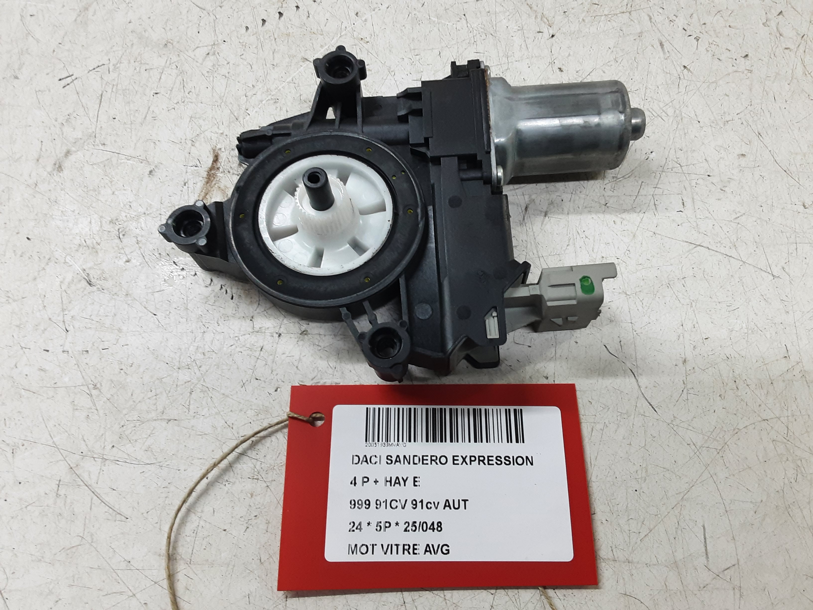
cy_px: 305
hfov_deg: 65.3
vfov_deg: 51.4
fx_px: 634
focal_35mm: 27
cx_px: 406
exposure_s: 1/50
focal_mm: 2.91
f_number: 1.9
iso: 125
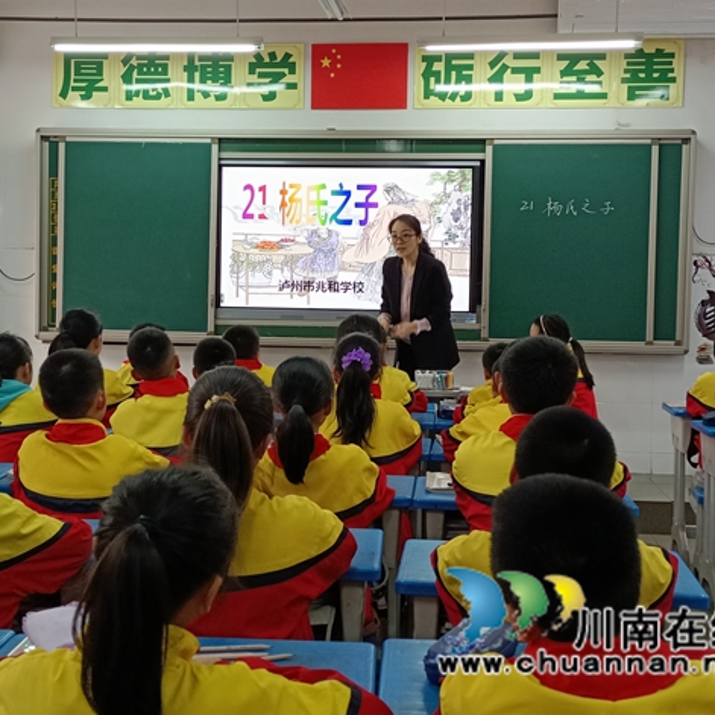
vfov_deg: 31.6
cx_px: 320
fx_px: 1262
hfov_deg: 31.6
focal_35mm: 54
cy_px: 352
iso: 914
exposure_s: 1/50
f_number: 1.79
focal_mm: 4.71
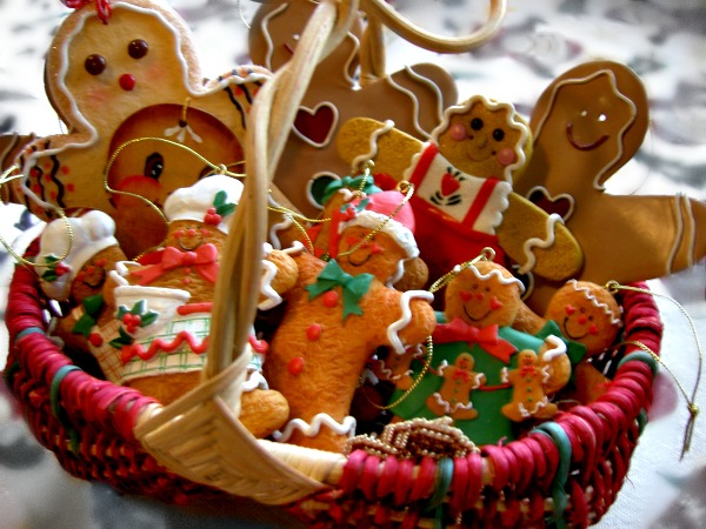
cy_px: 264
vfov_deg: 36.8
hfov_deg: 47.9
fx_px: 795
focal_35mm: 39
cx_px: 353
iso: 100
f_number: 2.8
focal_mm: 8
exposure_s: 1/8
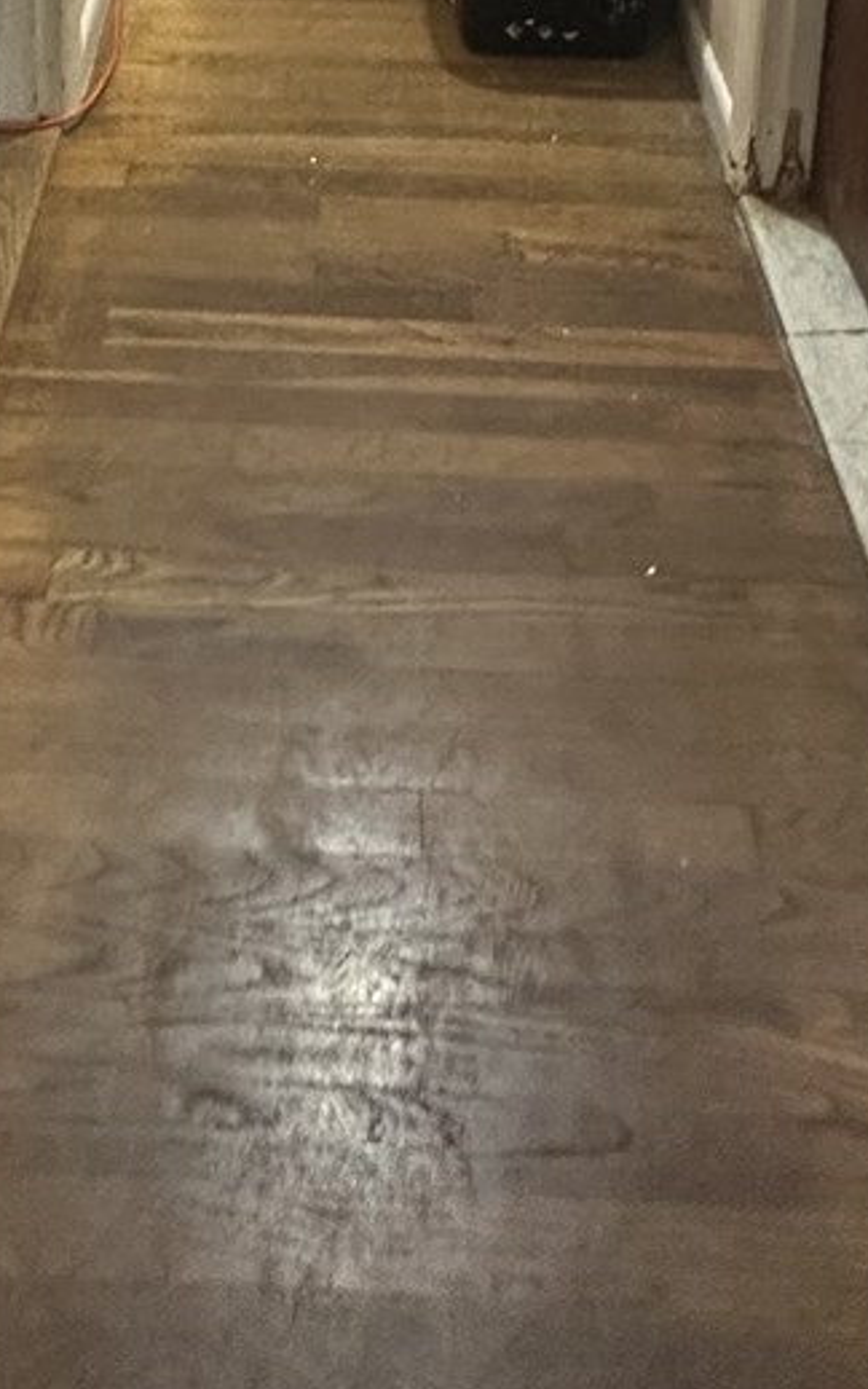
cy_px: -493
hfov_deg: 29.1
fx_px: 1664
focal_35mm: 44
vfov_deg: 32.0
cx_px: 308
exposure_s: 1/60
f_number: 2.2
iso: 640
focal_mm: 2.22
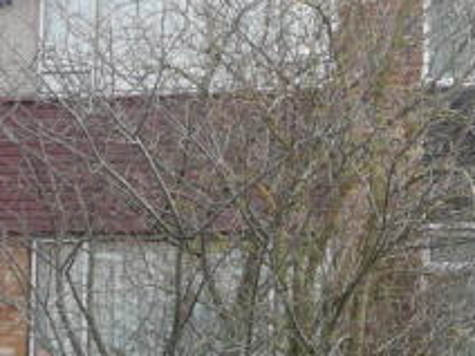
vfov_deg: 11.2
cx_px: 635
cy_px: 182
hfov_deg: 14.3
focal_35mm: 132
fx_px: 1811
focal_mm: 7.8
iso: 100
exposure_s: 1/100
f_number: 4.2
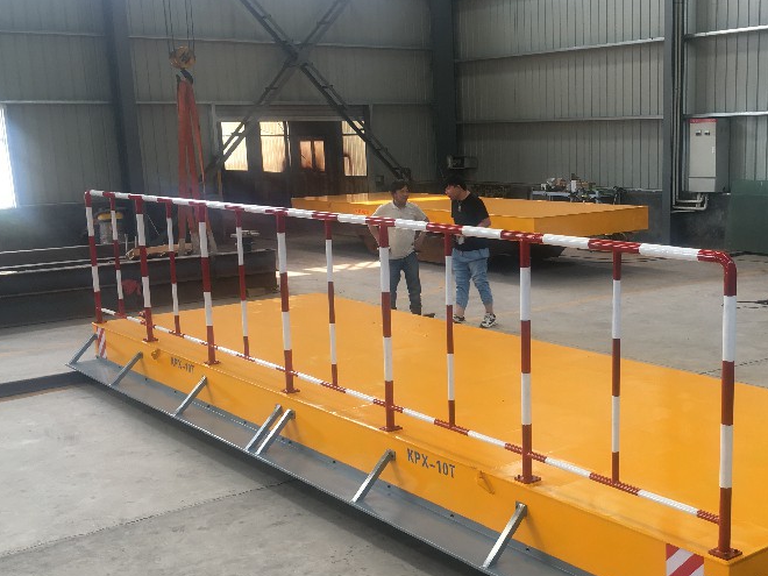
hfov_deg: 41.4
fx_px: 998
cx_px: 532
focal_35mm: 45
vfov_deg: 32.1
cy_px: 340
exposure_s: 1/50
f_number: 2.2
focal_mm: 4.15
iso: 25
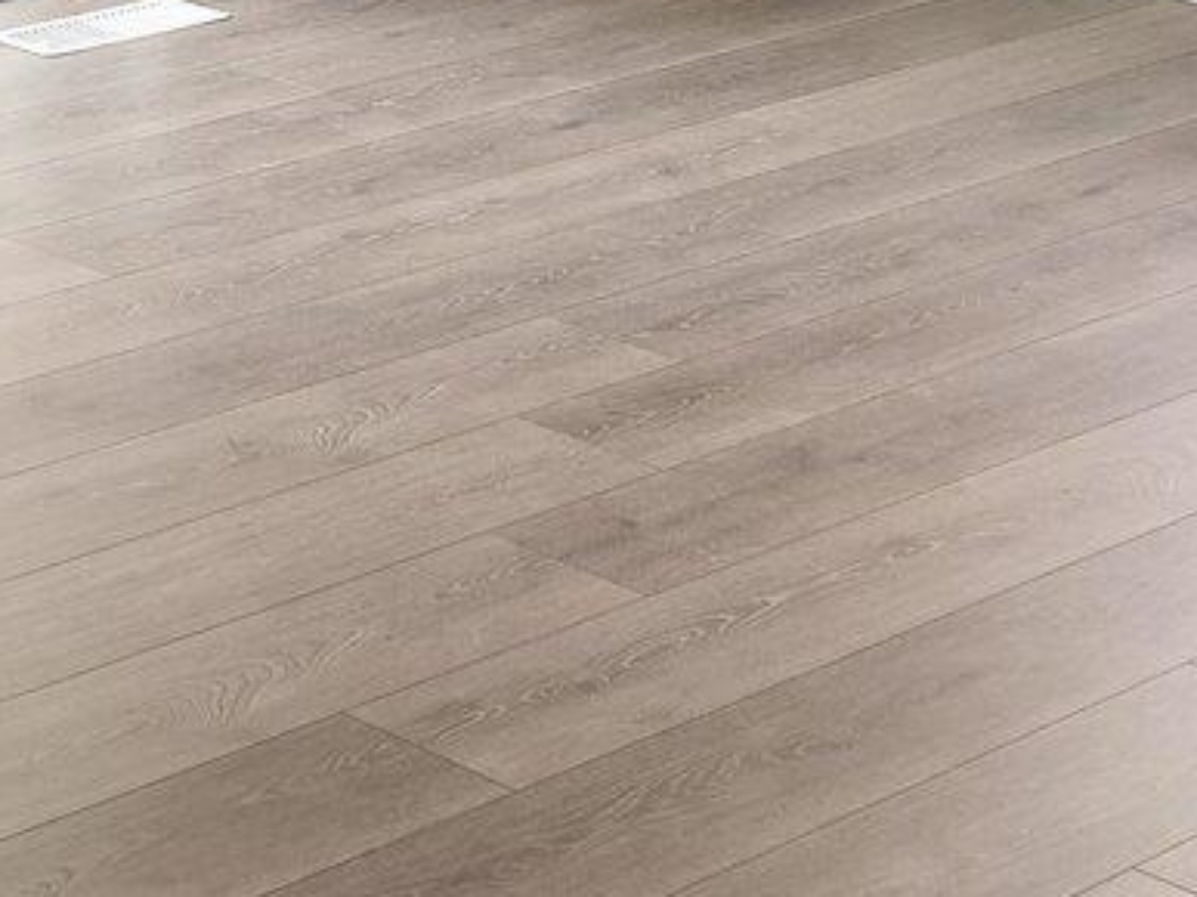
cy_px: -1047
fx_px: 4045
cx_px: 513
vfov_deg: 11.2
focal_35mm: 117
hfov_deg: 16.8
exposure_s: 1/5
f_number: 10
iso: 250
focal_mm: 23
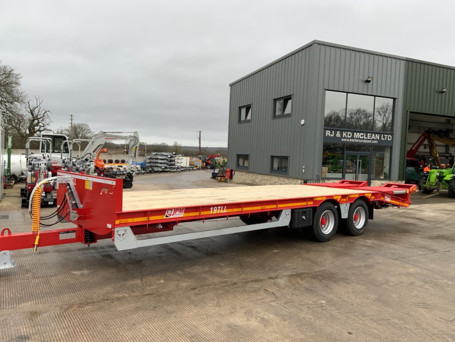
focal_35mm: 29
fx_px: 381
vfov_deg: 48.2
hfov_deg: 61.7
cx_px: 228
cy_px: 171
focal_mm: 3
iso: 16
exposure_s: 1/253
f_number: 1.8
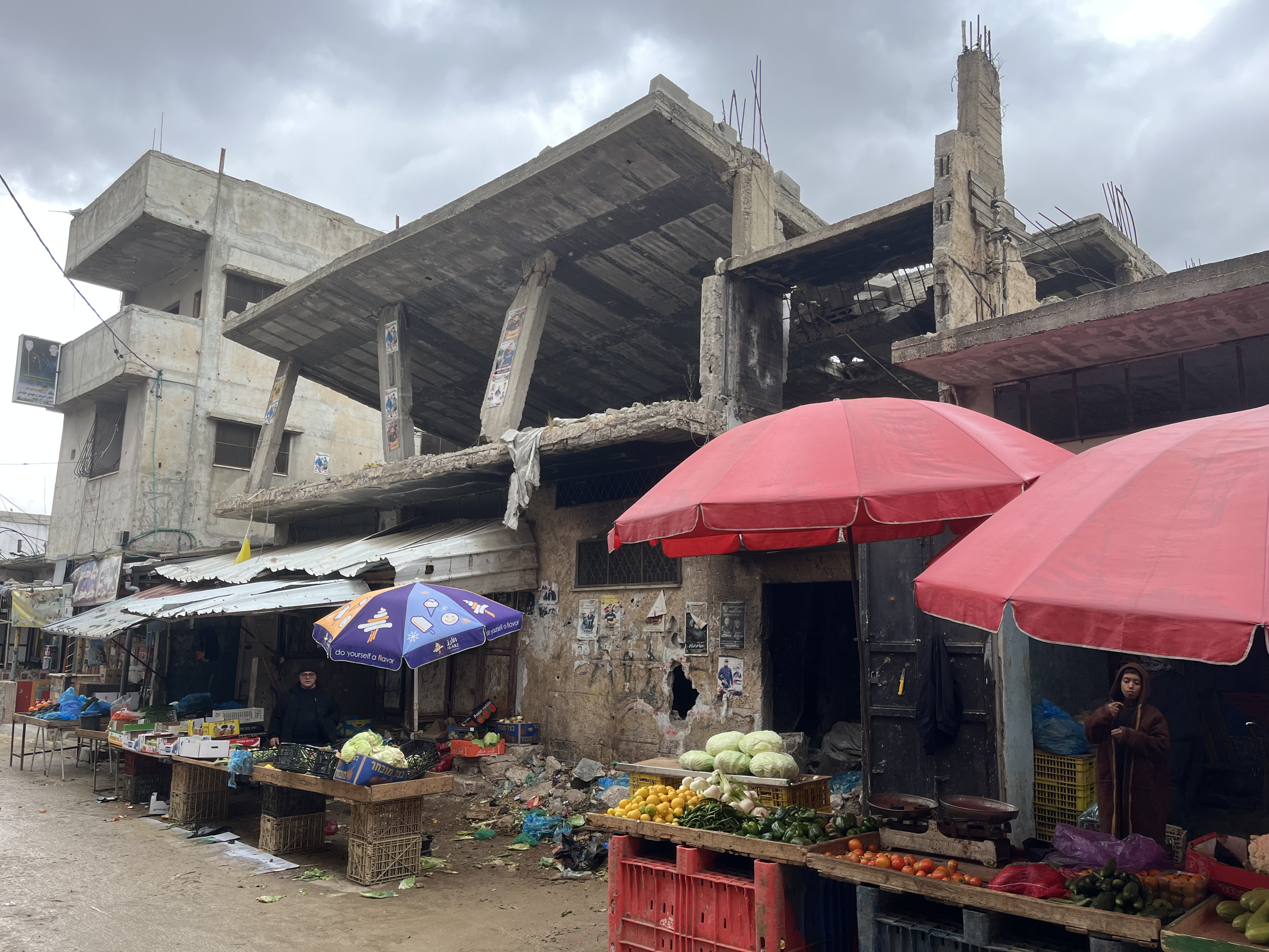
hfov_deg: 67.3
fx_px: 953
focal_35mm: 26
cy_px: 476
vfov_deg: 53.1
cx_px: 634
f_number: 1.6
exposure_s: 1/147
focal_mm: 5.1
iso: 40
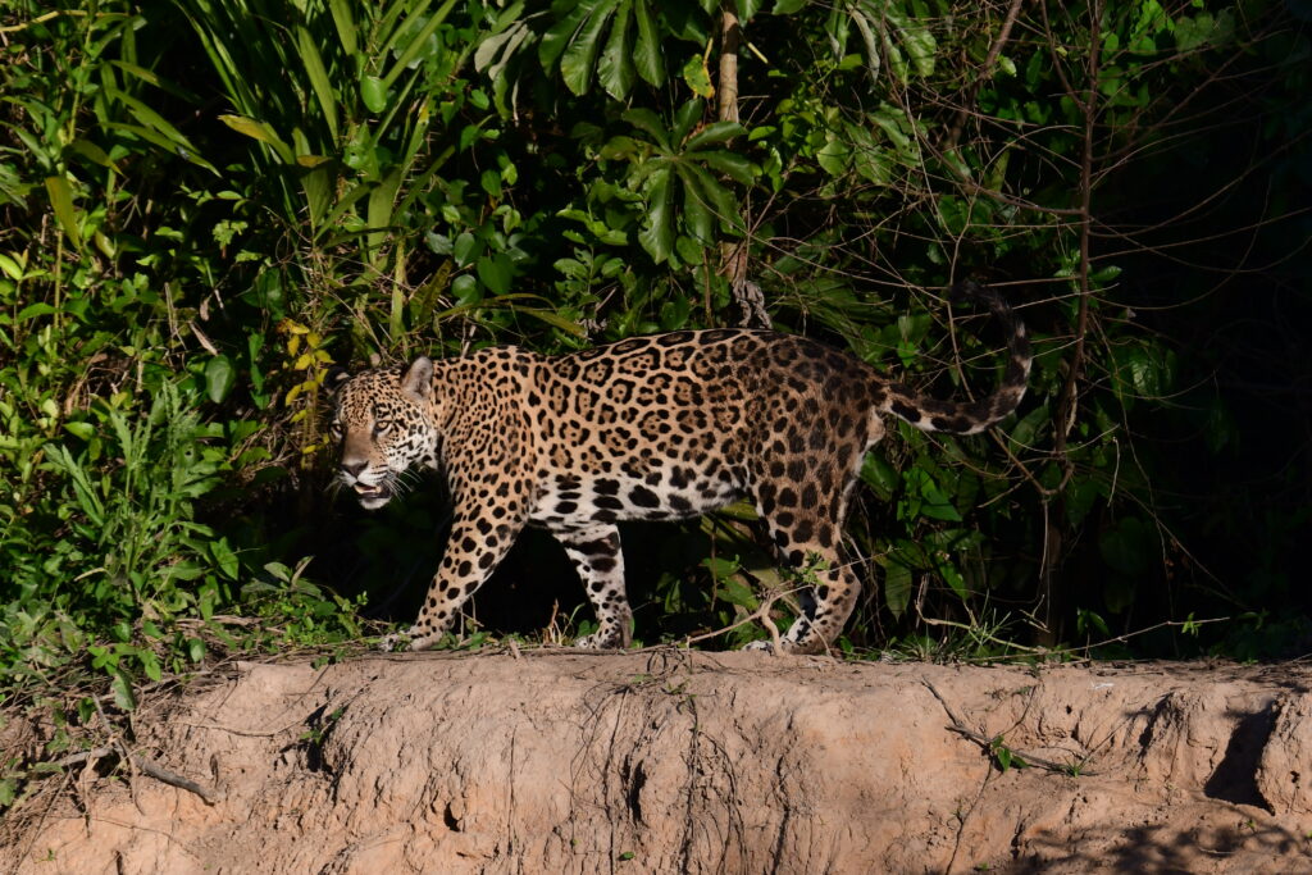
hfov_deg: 3.0
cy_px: 438
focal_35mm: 680
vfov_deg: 2.0
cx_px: 656
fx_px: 24784
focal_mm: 340
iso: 500
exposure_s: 1/1250
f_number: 8
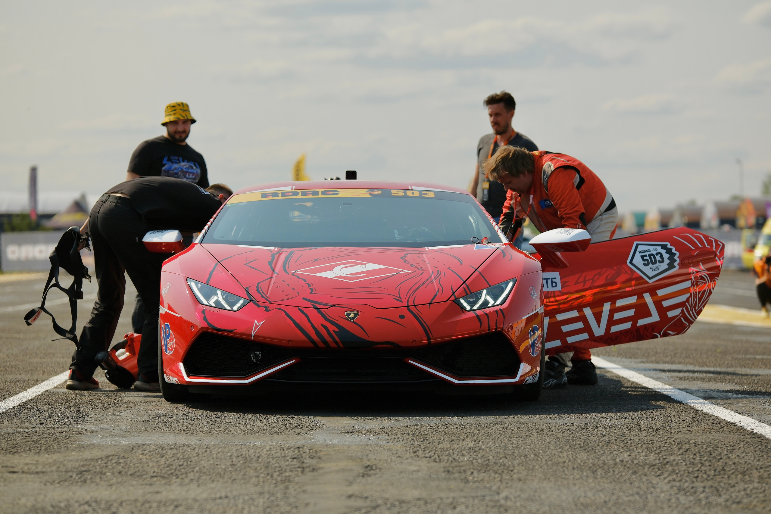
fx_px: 2420
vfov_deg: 12.1
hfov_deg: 18.1
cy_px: 257
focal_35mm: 113
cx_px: 386
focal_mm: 75
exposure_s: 1/8500
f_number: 2.2
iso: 160
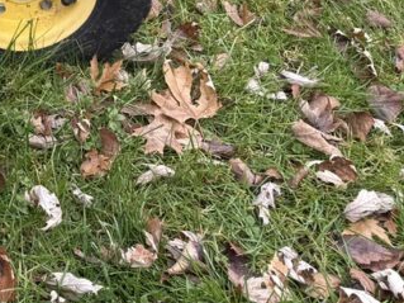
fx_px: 1027
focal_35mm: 88
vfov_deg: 14.9
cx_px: -313
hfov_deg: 18.0
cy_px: -217
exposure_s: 1/191
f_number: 1.78
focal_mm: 6.76
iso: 64
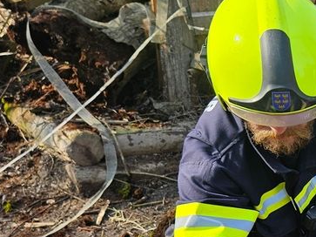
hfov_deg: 22.1
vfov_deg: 19.0
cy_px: 223
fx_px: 694
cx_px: 446
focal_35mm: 76
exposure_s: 1/431
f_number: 1.8
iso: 25
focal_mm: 5.4
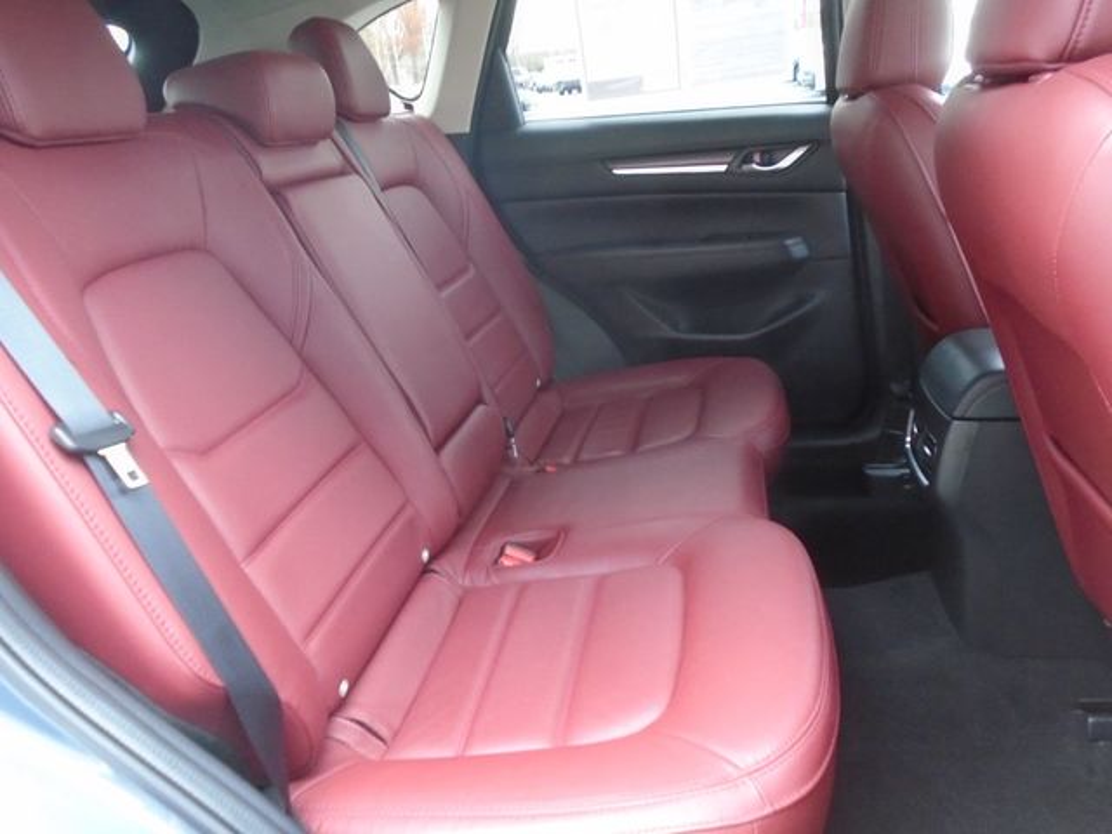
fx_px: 835
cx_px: 556
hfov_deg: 67.3
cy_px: 417
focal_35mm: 26
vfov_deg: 53.1
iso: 400
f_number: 3.2
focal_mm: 4.6
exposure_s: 1/8
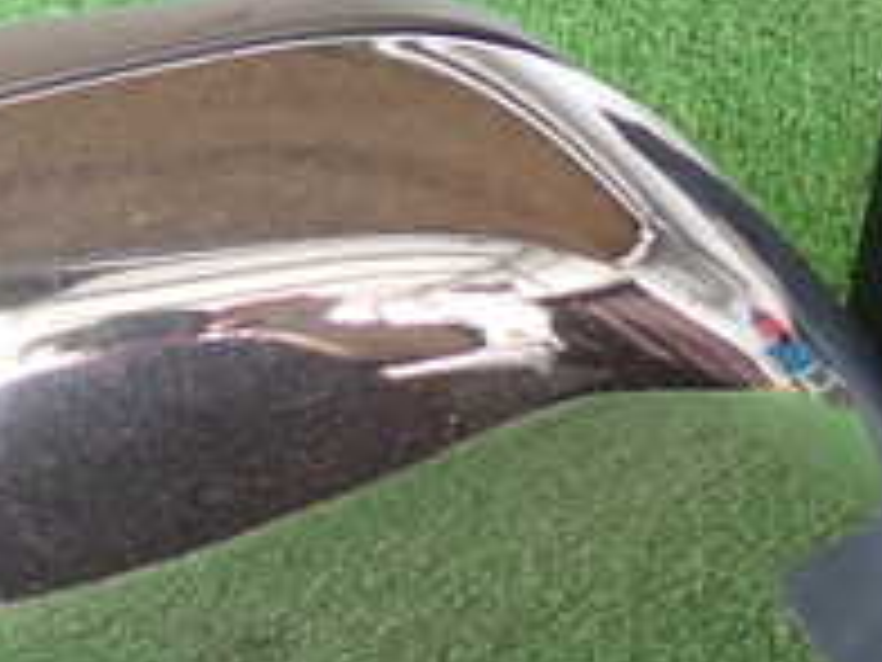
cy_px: 468
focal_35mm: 98
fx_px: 2497
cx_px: 432
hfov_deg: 20.0
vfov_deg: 15.0
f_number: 2.4
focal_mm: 5.79
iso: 200
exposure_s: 1/60
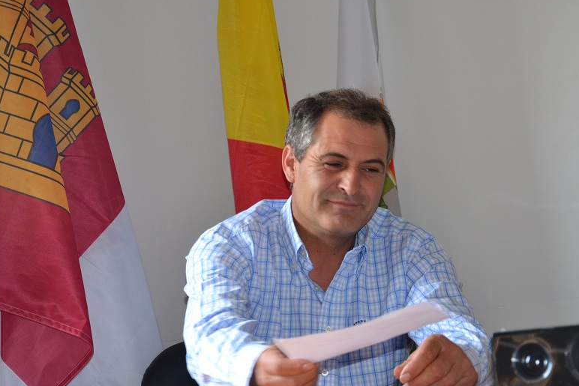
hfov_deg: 23.6
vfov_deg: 15.9
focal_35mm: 86
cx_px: 292
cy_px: 186
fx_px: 1383
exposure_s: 1/60
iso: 1100
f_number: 4.8
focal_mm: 48
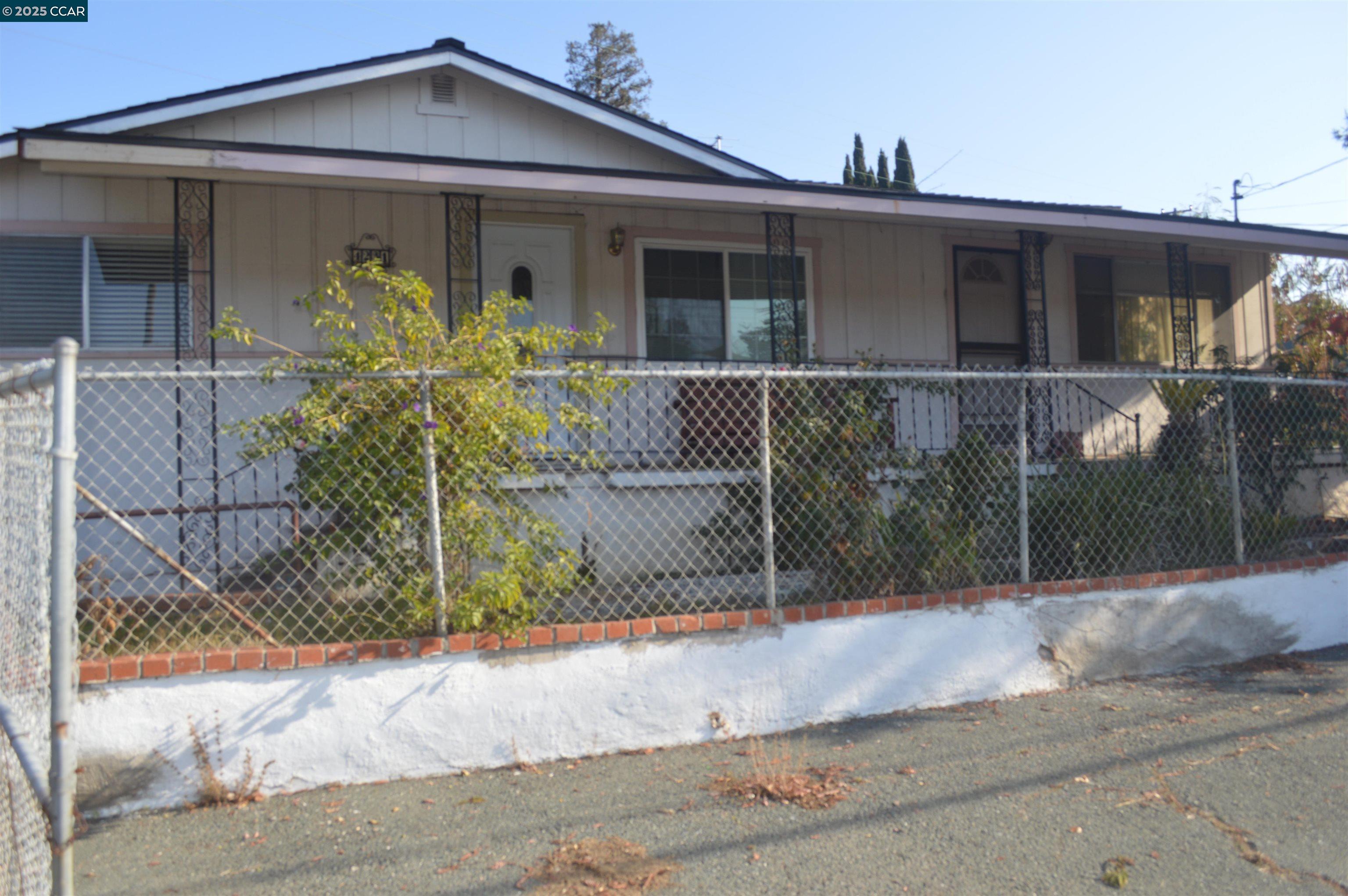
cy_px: 448
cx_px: 674
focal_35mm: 27
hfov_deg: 67.4
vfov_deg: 47.8
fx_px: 1010
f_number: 7.1
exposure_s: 1/200
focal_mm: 18
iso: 100
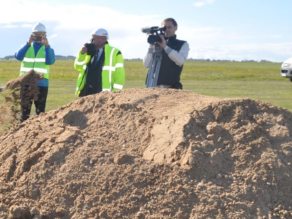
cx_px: -26
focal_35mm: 59
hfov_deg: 29.6
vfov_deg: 24.6
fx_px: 498
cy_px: 158
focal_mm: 18
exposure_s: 1/200
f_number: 9.5
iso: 200
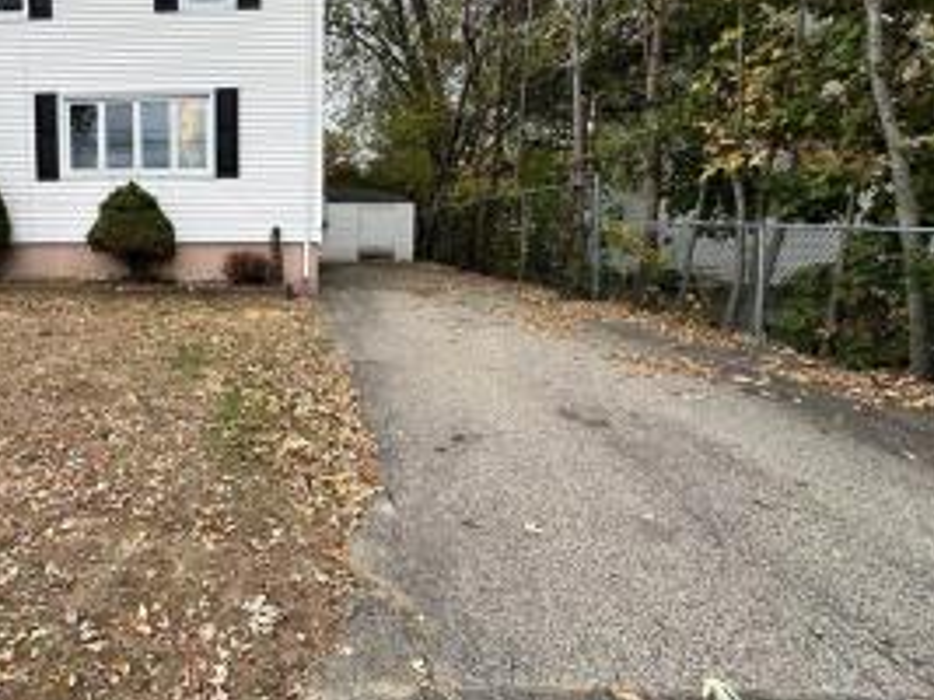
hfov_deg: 74.9
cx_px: 266
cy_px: 284
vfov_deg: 62.9
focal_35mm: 21
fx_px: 566
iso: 40
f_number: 2.2
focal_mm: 2.22
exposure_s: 1/378
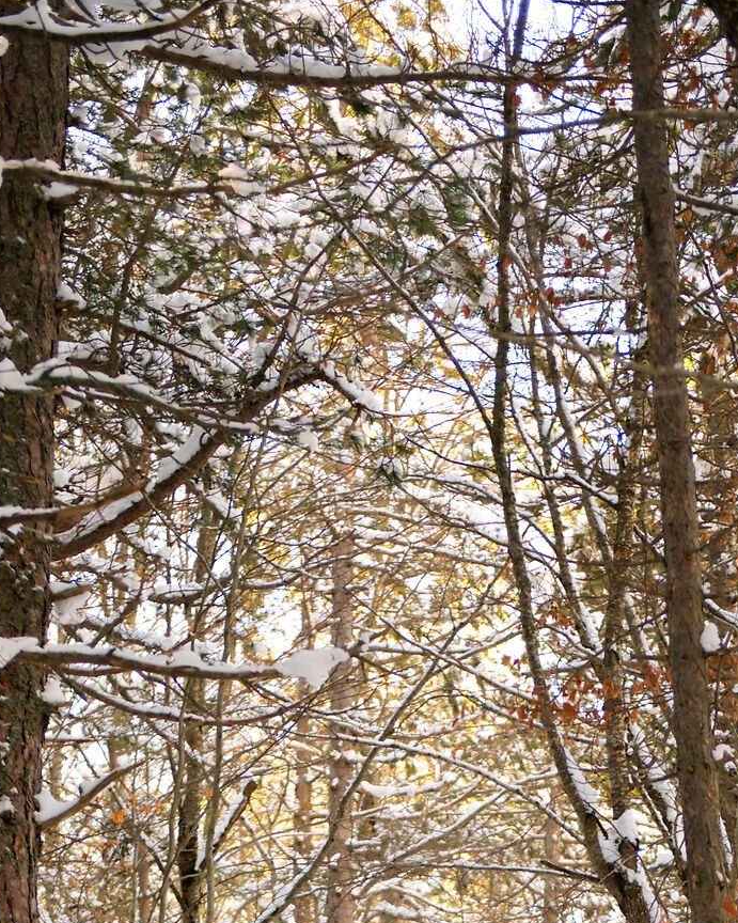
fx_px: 3987
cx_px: 462
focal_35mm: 146
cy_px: 1263
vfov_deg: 12.7
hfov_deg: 10.6
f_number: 2.8
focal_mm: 56
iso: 200
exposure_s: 1/320
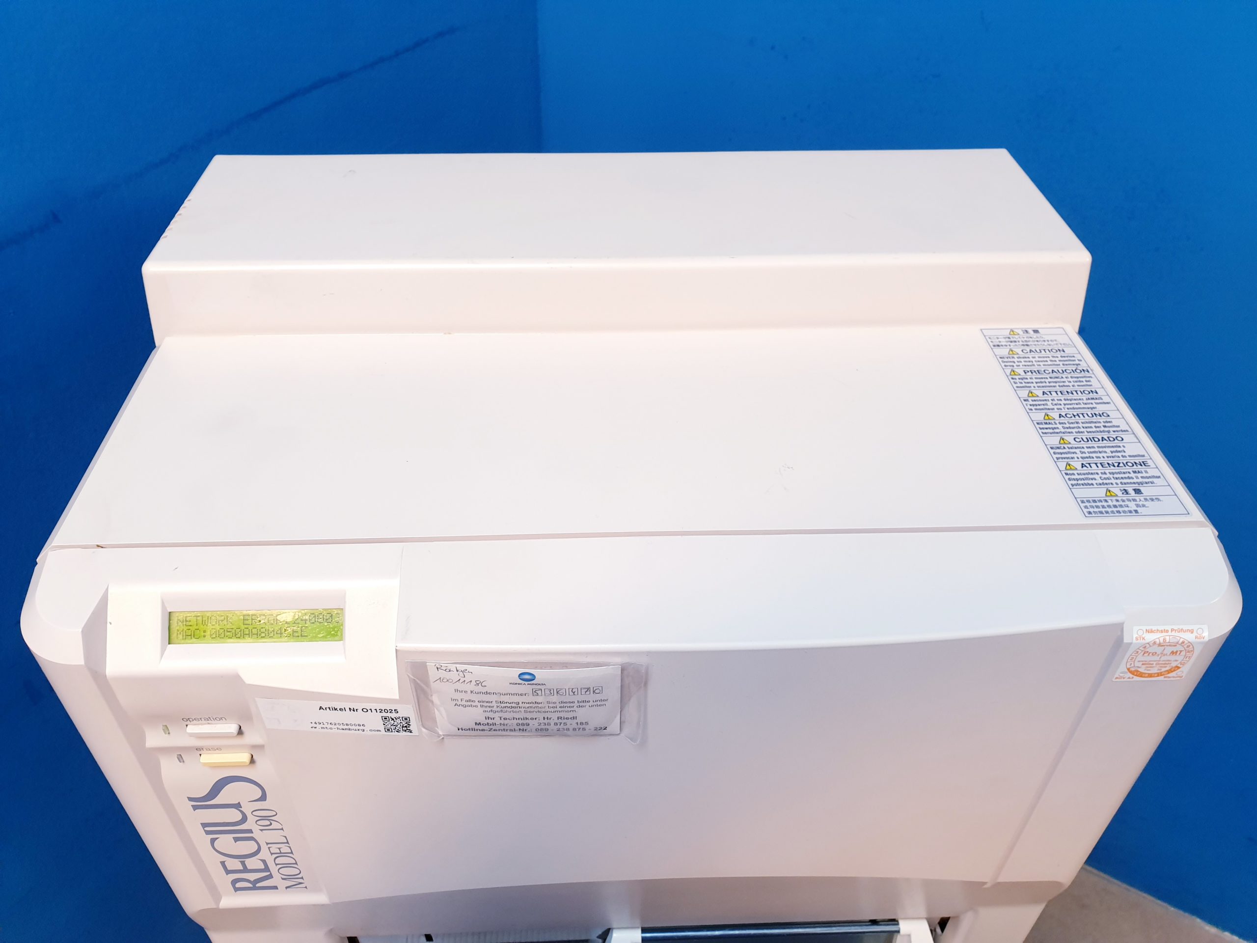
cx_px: 628
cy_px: 472
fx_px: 944
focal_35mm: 26
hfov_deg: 67.3
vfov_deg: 53.1
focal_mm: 4.3
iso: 160
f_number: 2.4
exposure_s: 1/50
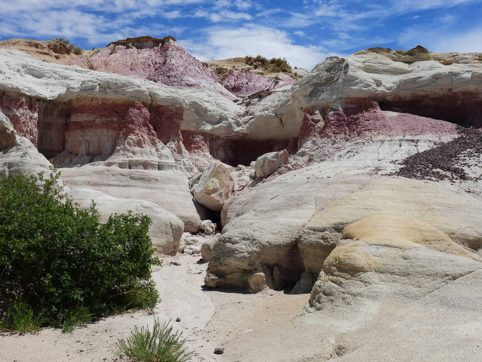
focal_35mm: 44
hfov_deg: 42.9
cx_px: 244
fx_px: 613
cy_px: 177
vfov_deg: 32.9
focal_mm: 7.7
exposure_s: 1/1600
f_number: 4.5
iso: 100
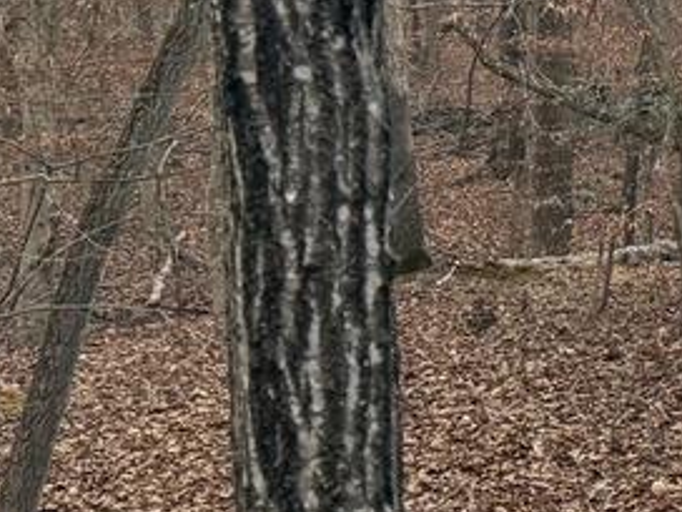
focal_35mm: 127
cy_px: 95
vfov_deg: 11.6
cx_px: 1615
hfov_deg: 12.4
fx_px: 2502
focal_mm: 6.76
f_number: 1.78
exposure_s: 1/1361
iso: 100
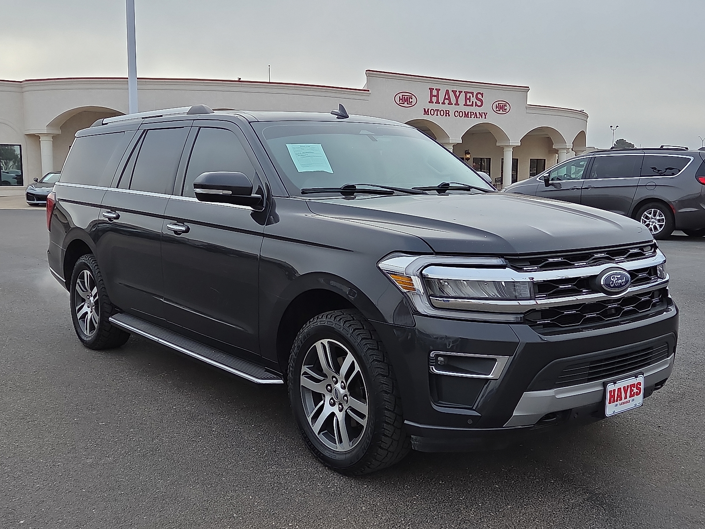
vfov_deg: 38.7
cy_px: 264
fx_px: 754
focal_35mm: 37
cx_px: 352
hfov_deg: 50.1
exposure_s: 1/588
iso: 25
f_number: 1.8
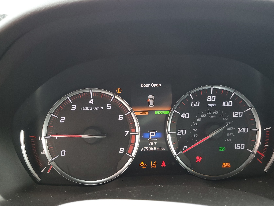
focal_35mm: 31
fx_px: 245
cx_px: 146
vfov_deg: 45.4
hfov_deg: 58.3
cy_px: 104
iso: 77
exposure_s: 1/120
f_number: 1.5
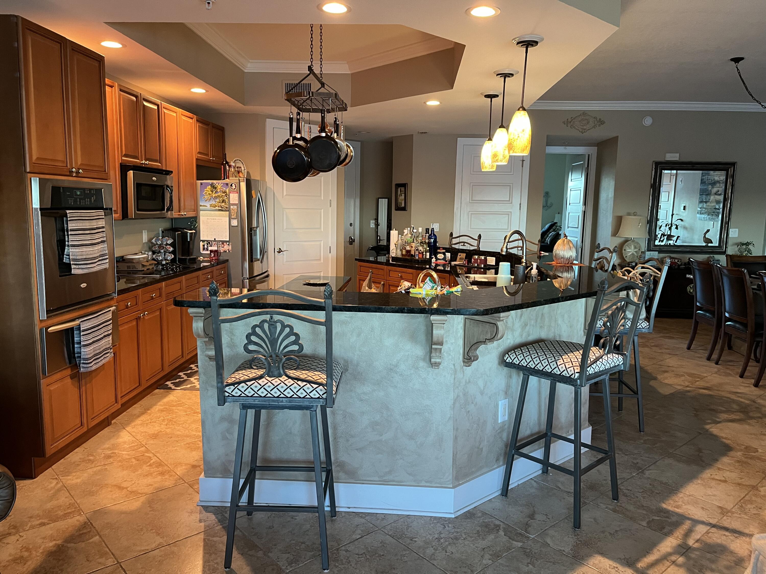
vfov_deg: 53.1
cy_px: 287
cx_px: 383
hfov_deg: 67.3
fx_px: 575
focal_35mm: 26
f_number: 1.6
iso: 400
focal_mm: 5.1
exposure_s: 1/60
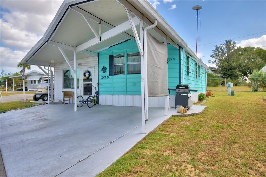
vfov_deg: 43.6
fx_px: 222
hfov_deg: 61.9
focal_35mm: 30
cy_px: 88
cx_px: 133
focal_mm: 20
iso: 100
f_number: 5.6
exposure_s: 1/500
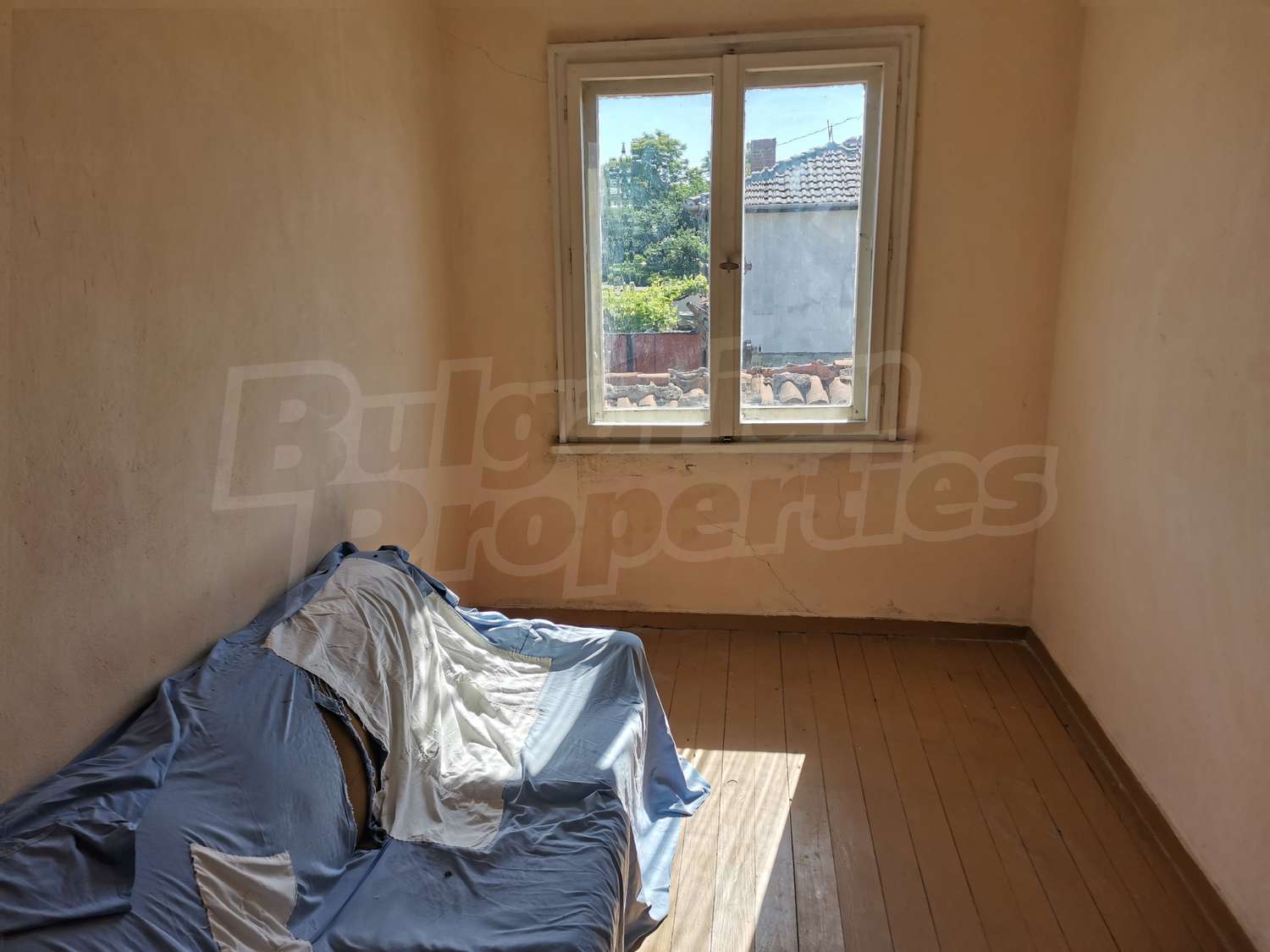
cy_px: 476
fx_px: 954
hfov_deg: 67.3
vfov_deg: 53.1
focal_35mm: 26
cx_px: 635
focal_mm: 4.75
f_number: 1.8
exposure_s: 1/668
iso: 50
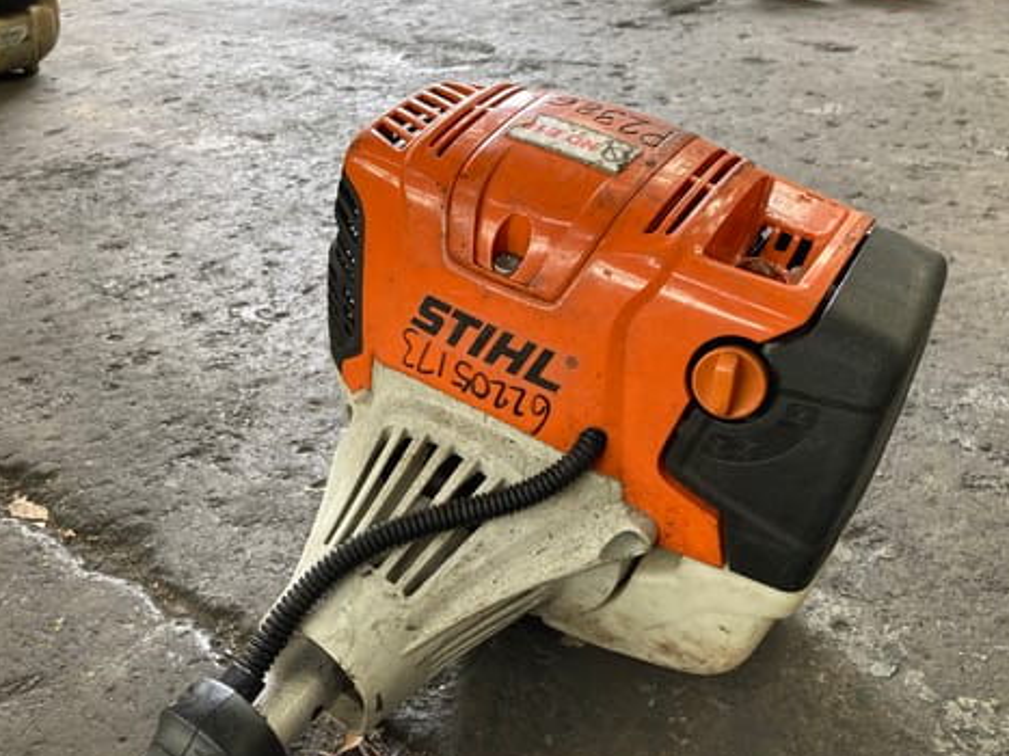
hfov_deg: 59.9
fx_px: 874
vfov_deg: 46.8
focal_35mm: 30
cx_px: 532
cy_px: 396
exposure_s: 1/68
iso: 80
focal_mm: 3.99
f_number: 1.8
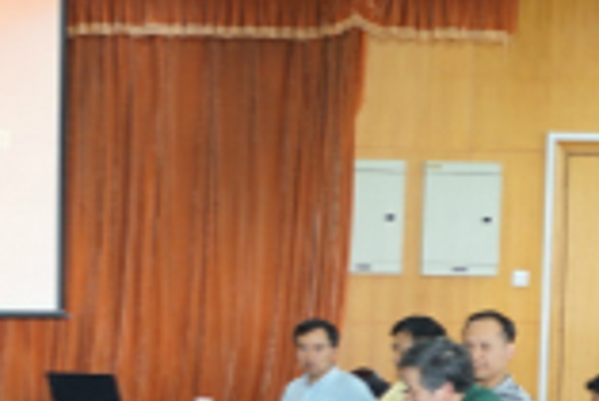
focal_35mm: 126
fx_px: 2098
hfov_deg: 15.7
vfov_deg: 10.8
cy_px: 359
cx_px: -99
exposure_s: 1/60
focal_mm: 31
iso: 800
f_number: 4
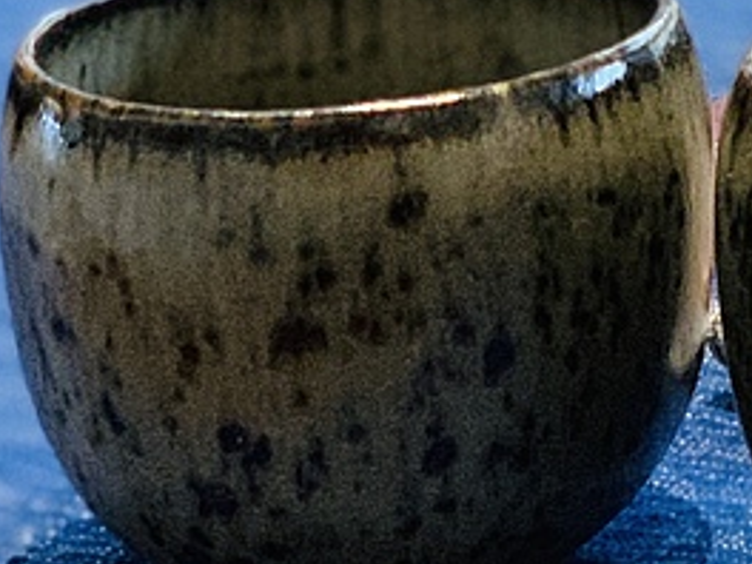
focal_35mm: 252
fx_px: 5474
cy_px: -88
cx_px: 1441
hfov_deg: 7.6
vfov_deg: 5.9
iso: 200
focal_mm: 6
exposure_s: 1/50
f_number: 2.4
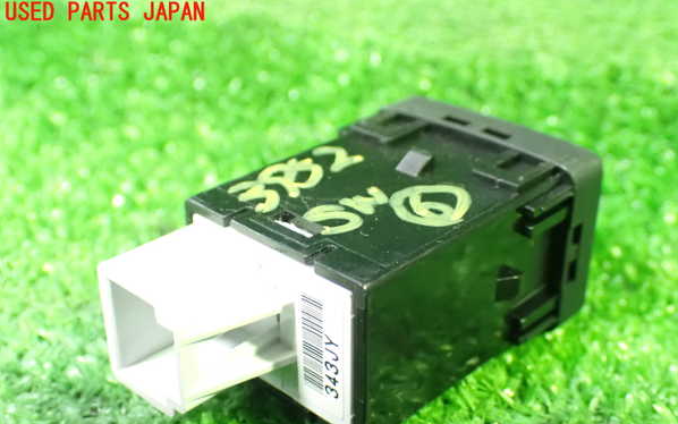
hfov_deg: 40.3
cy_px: 254
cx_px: 339
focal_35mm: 50
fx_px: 924
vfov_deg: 25.8
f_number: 3.1
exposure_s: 1/20
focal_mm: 8.4
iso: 1600
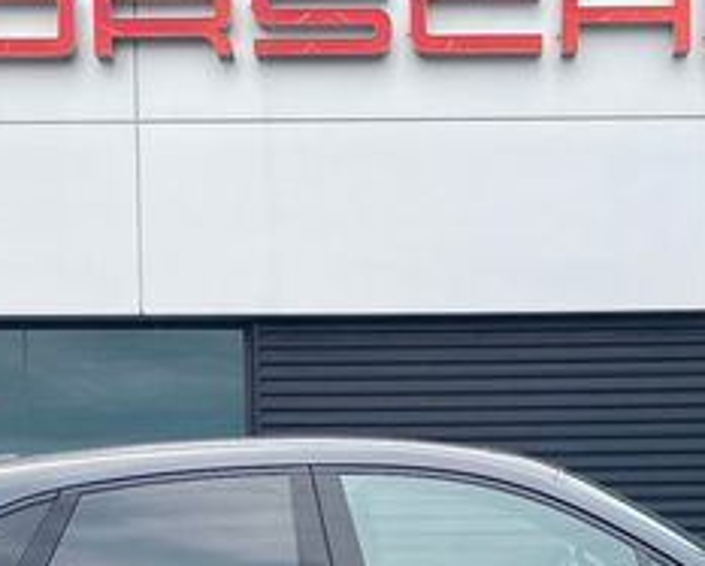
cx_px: 445
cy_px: 639
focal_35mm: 75
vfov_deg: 19.5
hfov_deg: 25.3
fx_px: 1567
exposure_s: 1/358
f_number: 1.8
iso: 20
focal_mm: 3.99
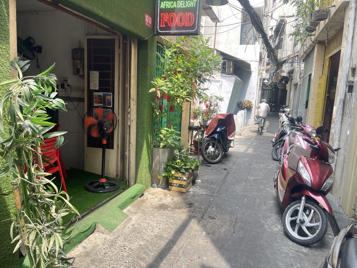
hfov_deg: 69.4
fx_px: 258
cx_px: 178
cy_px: 134
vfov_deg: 54.9
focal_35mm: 25
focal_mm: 5.1
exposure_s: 1/148
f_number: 1.6
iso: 32
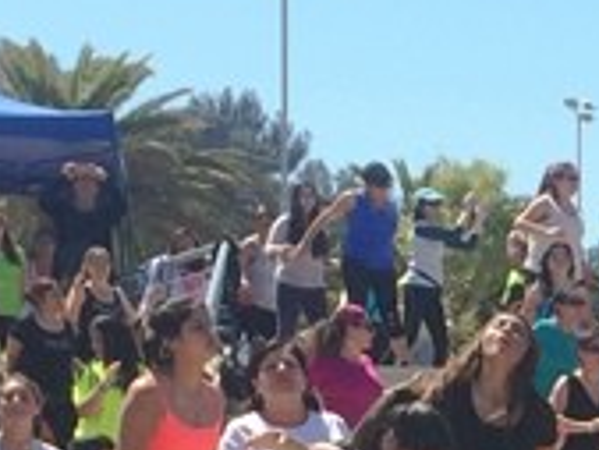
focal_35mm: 176
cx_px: 1102
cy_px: 811
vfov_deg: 8.1
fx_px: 3048
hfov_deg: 10.5
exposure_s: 1/1866
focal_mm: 4.15
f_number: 2.2
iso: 32
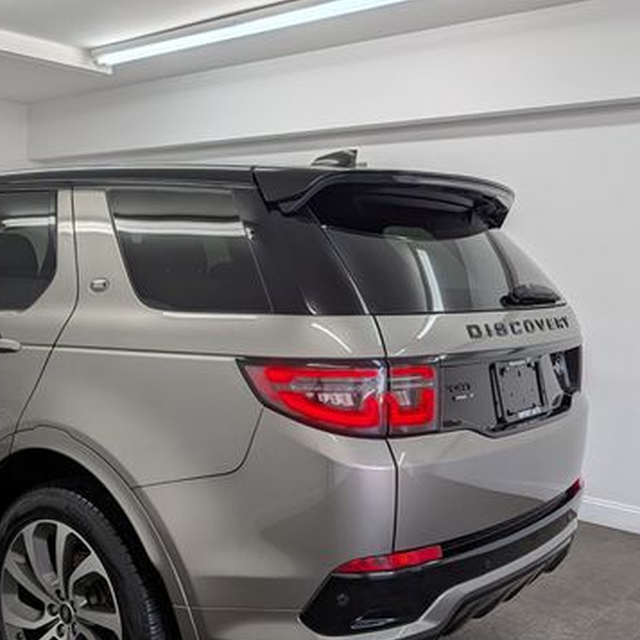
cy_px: 373
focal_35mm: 38
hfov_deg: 42.3
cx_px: 149
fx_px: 795
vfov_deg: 43.7
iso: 17
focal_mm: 6.9
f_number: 1.68
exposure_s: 1/593
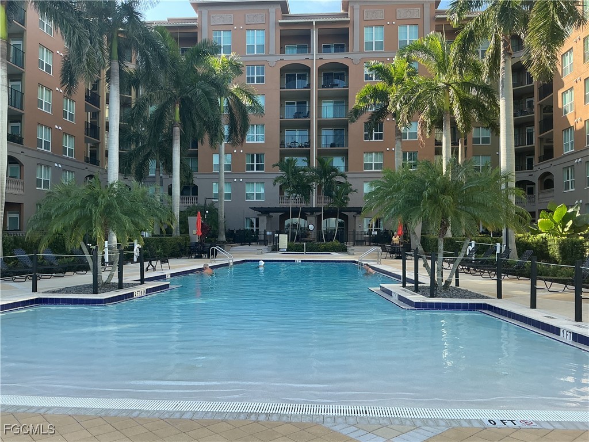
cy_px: 221
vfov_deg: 48.2
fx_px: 493
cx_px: 294
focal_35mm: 29
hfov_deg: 61.7
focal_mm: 3
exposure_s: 1/383
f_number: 1.8
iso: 25
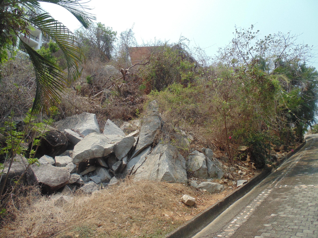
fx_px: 202
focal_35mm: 22
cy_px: 119
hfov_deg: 76.4
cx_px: 159
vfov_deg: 61.1
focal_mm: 4
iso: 80
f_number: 3.1
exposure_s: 1/800
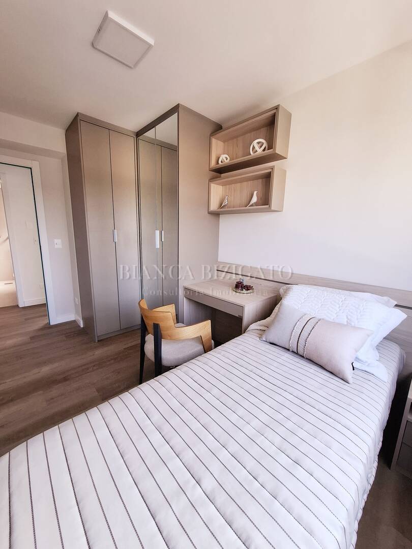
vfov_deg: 106.2
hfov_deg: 89.9
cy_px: 274
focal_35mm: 13
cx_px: 206
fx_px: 206
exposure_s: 1/50
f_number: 2.2
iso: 40
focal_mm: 1.74
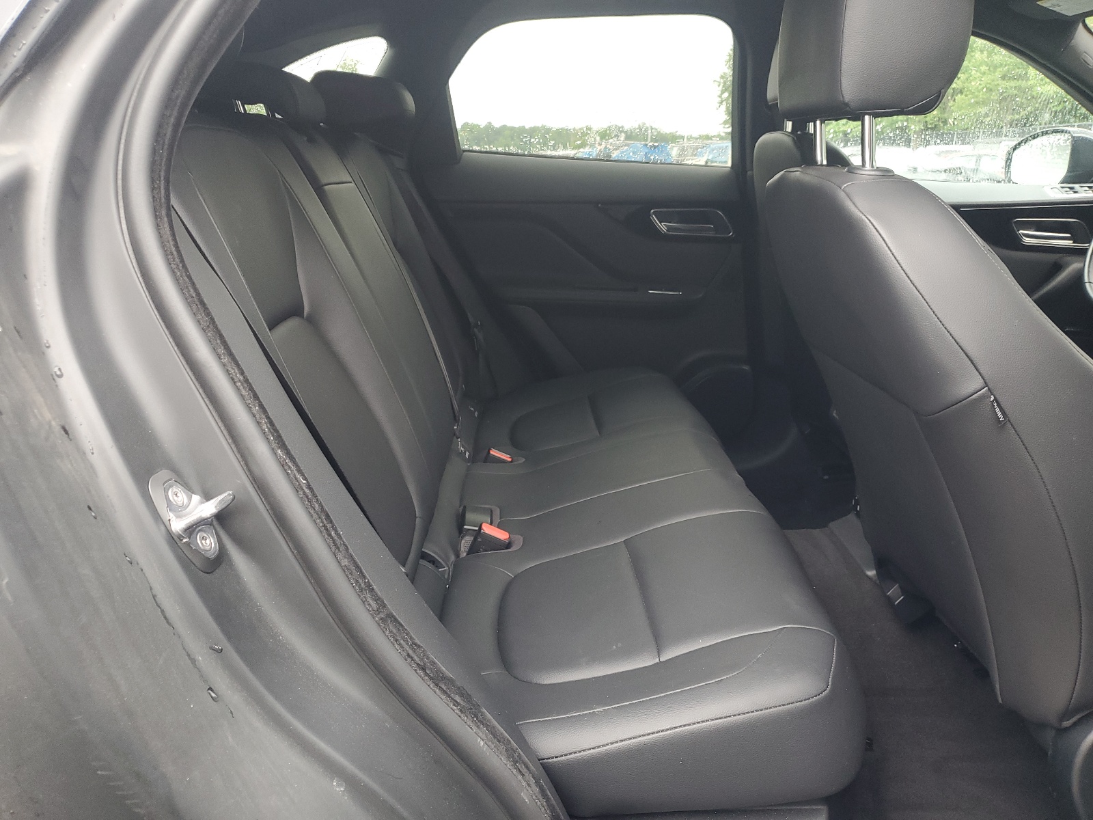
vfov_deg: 53.1
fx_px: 821
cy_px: 410
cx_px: 546
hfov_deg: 67.3
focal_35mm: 26
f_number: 1.5
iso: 91
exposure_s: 1/120
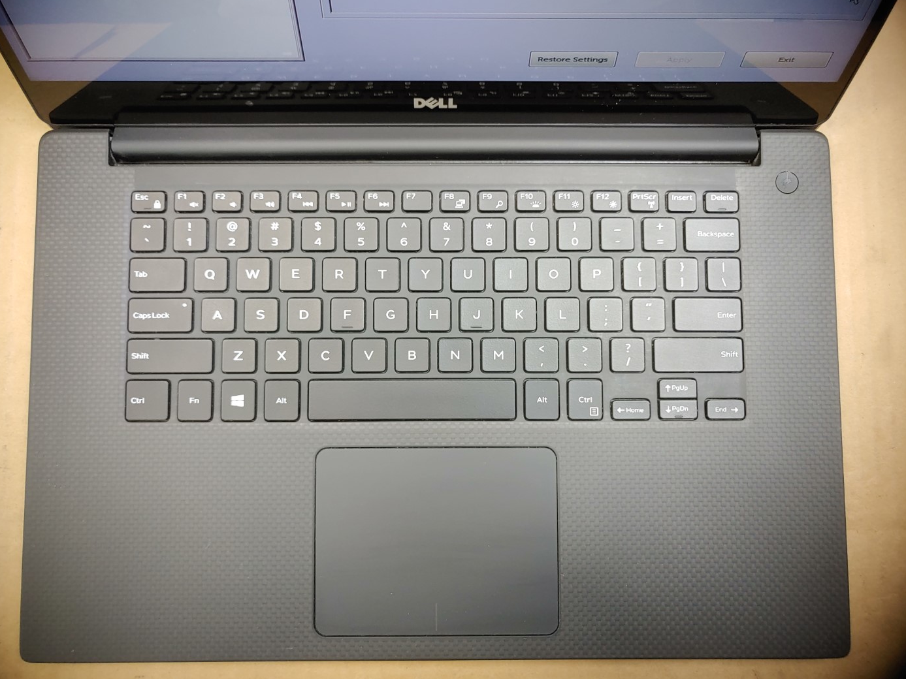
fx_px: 707
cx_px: 442
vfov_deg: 51.3
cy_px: 350
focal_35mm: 27
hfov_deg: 65.3
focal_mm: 4.36
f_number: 1.8
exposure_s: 1/60
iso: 100
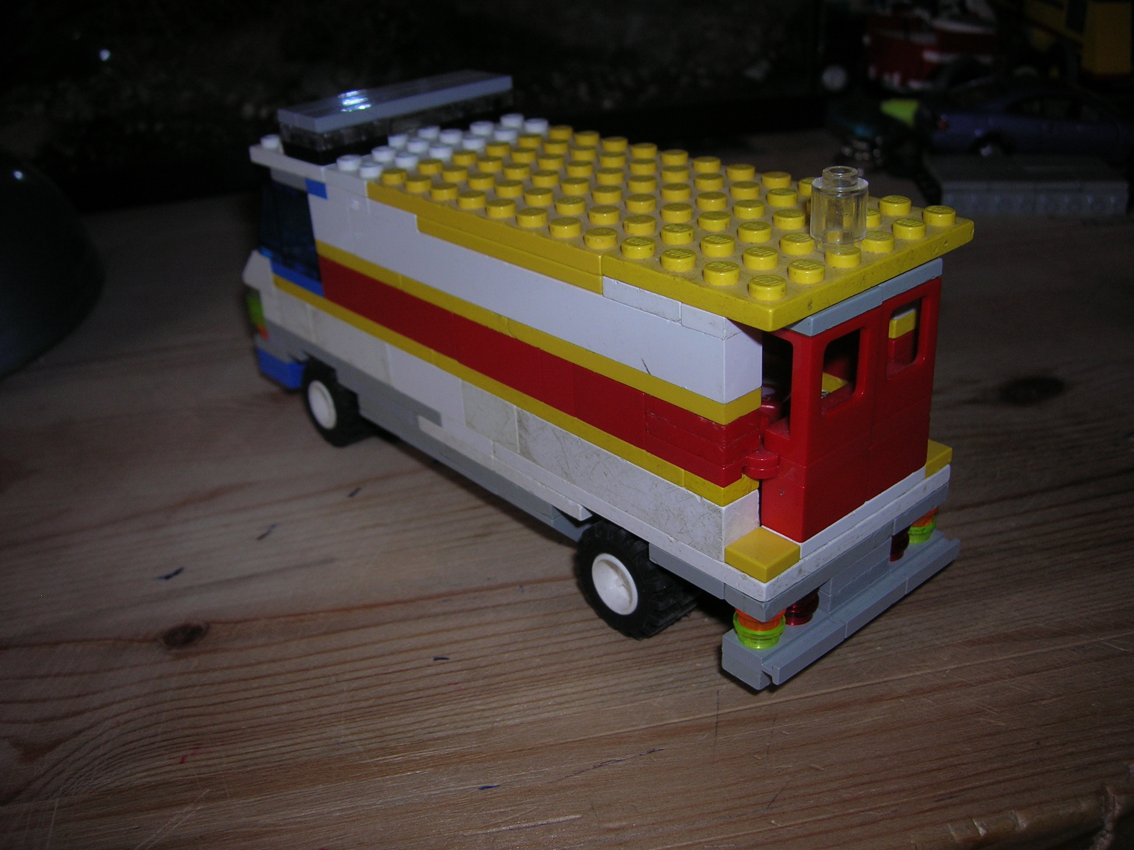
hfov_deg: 54.0
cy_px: 425
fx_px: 1114
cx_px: 567
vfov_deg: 41.8
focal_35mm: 34
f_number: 2.9
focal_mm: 5.7
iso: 50
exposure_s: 1/60.1
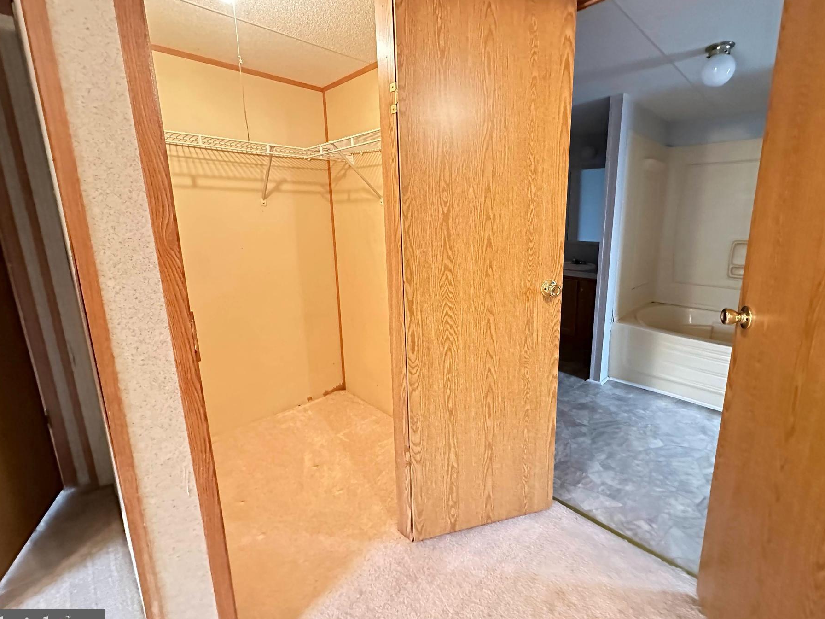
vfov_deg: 78.0
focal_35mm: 16
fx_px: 381
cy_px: 293
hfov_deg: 94.1
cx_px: 461
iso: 1600
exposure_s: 1/30
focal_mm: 2.22
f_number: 2.2
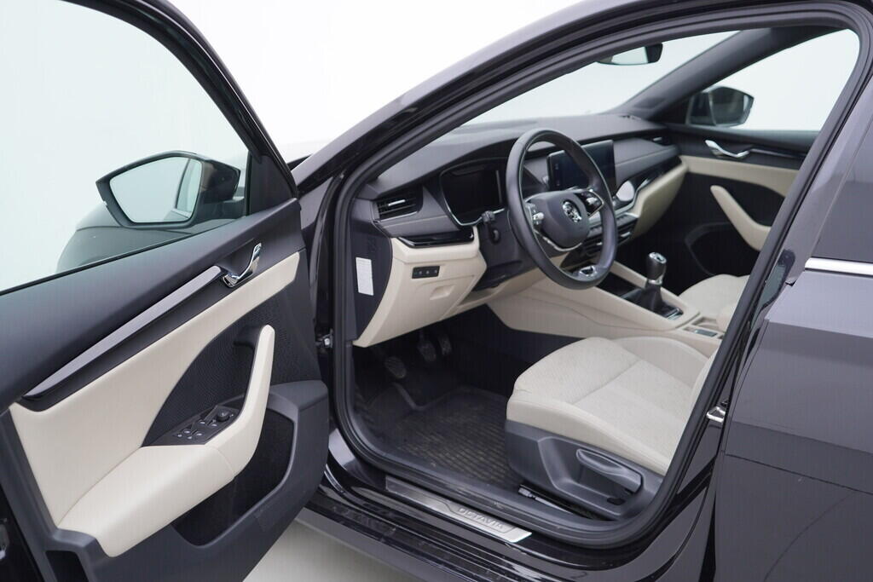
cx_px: 436
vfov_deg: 36.9
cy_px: 291
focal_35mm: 36
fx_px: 873
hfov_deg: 53.1
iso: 125
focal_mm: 24
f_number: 3.2
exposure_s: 1/50
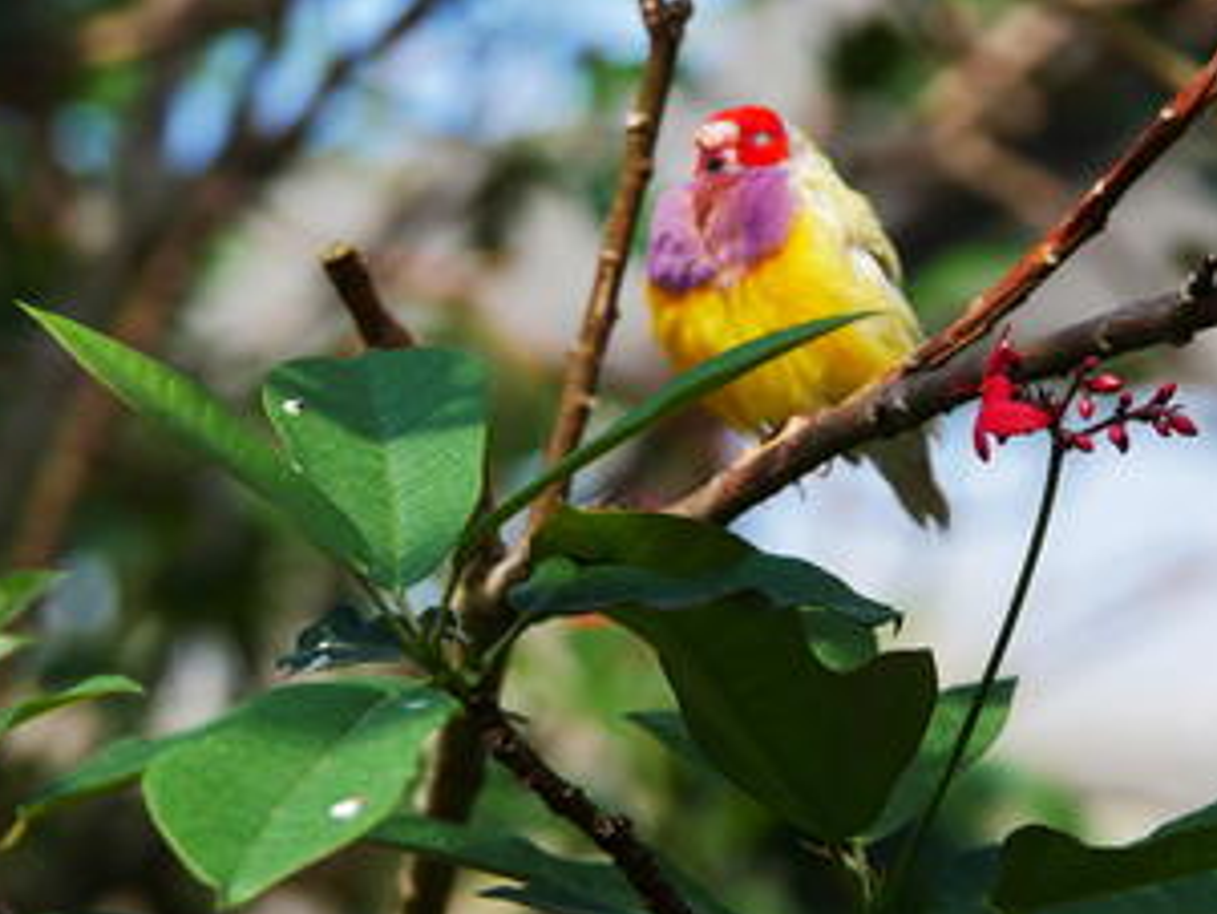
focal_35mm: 299
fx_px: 10516
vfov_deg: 5.0
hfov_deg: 6.6
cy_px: 324
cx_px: 792
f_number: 5.6
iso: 200
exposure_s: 1/320
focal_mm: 100
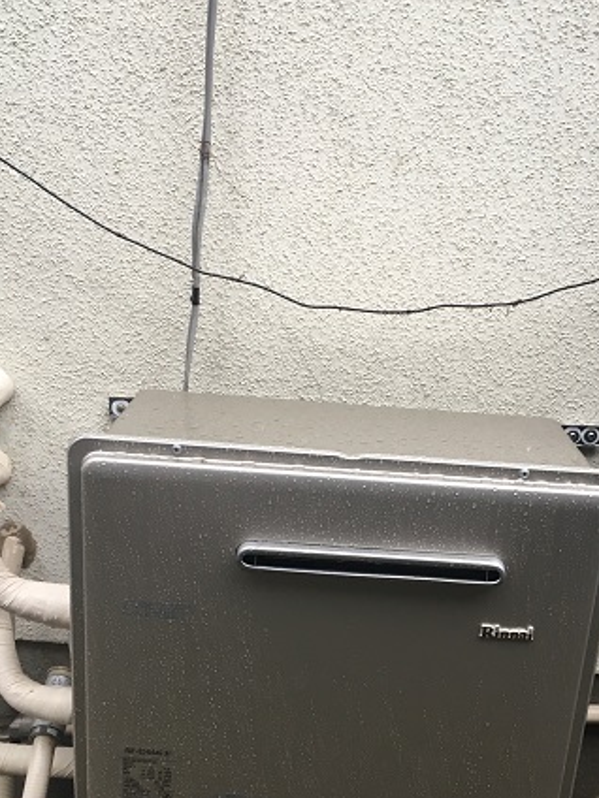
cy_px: 503
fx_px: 946
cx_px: 348
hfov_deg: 35.1
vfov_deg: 45.4
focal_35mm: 41
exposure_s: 1/30
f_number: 2.2
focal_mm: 4.15
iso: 25
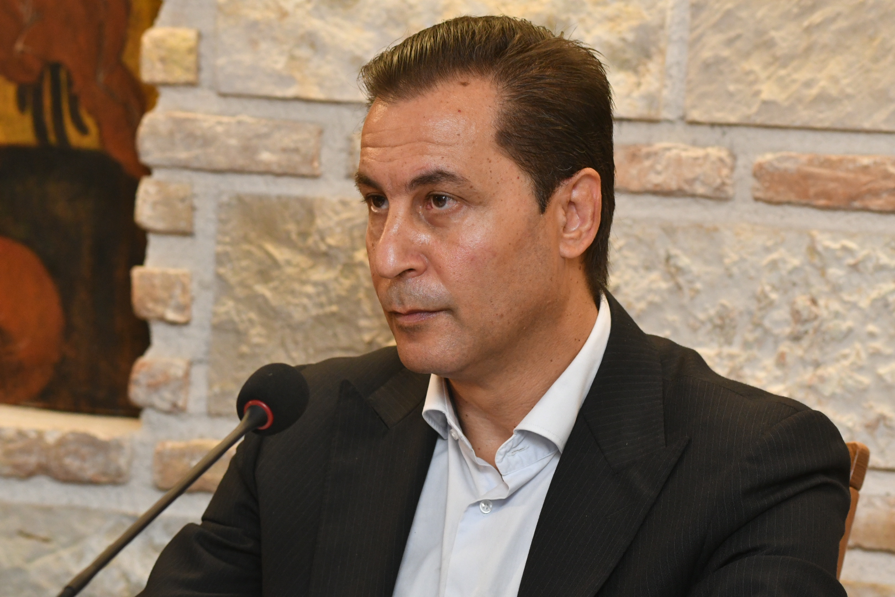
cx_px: 448
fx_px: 4176
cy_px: 298
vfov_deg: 8.2
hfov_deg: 12.2
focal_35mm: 168
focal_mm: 112
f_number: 4
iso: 2000
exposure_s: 1/250
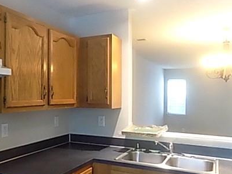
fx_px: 248
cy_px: 96
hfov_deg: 48.9
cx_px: 69
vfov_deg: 38.6
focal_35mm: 37
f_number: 3.1
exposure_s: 1/30
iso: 360
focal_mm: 4
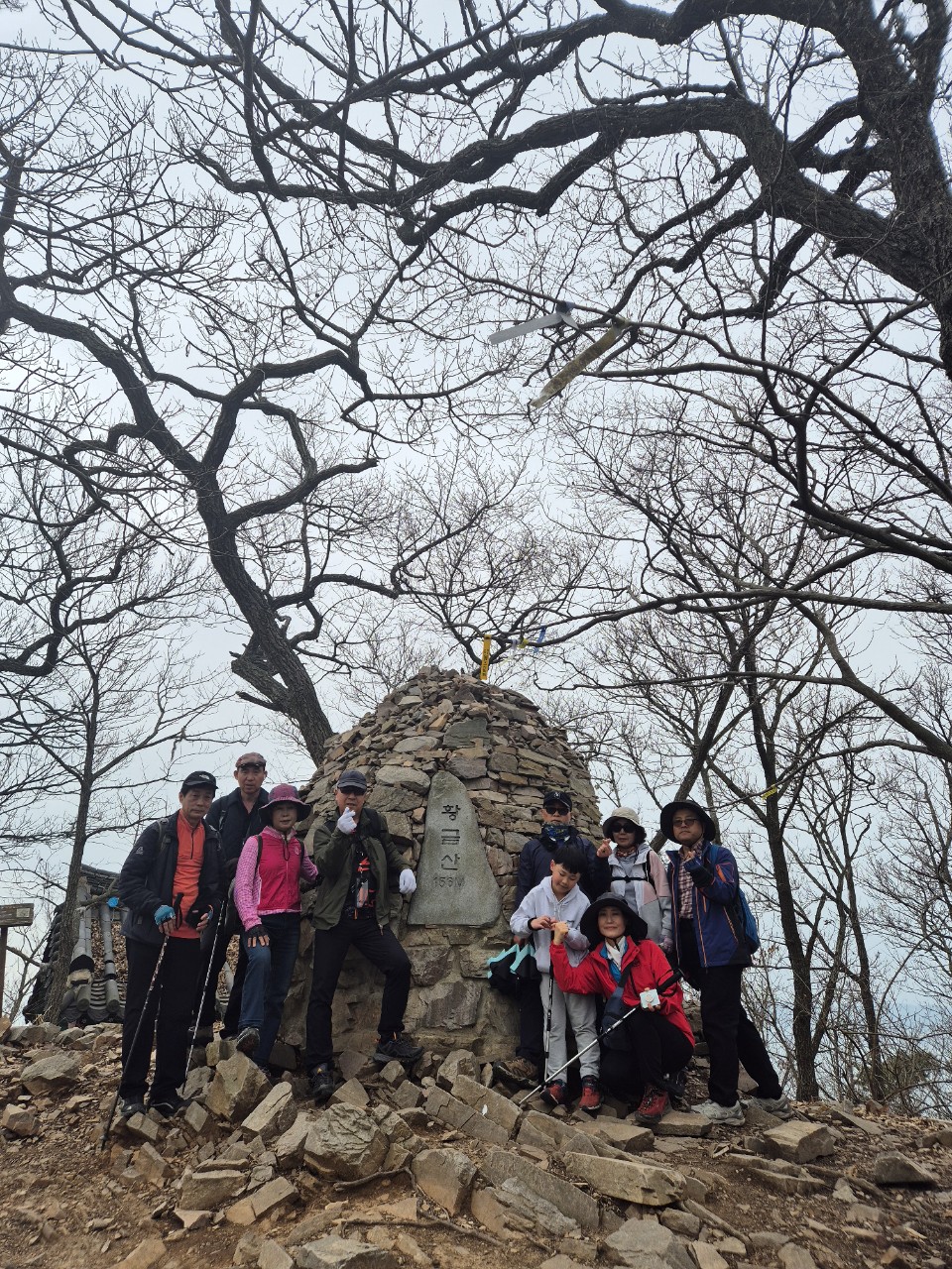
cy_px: 634
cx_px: 476
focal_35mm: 23
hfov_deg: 58.9
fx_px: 843
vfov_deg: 73.9
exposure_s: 1/1860
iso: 25
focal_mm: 5.4
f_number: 1.8
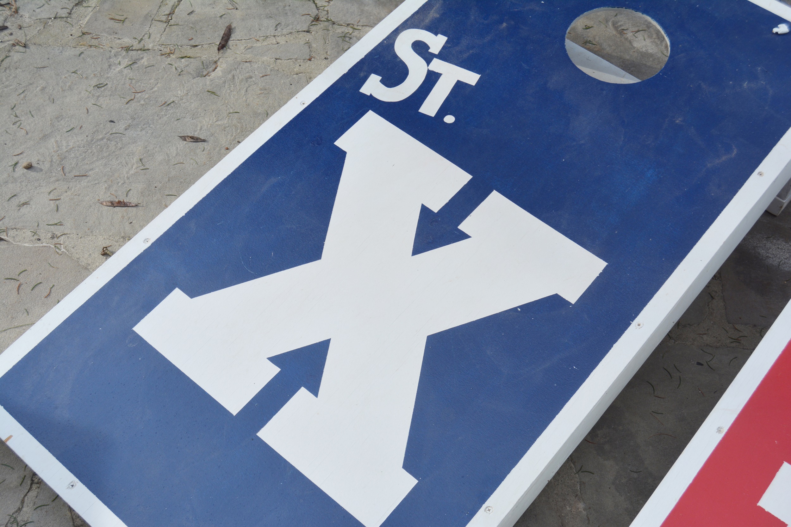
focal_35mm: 46
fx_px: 1022
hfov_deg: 42.3
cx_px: 396
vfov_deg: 28.9
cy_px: 264
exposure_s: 1/250
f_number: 8
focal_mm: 31
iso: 200
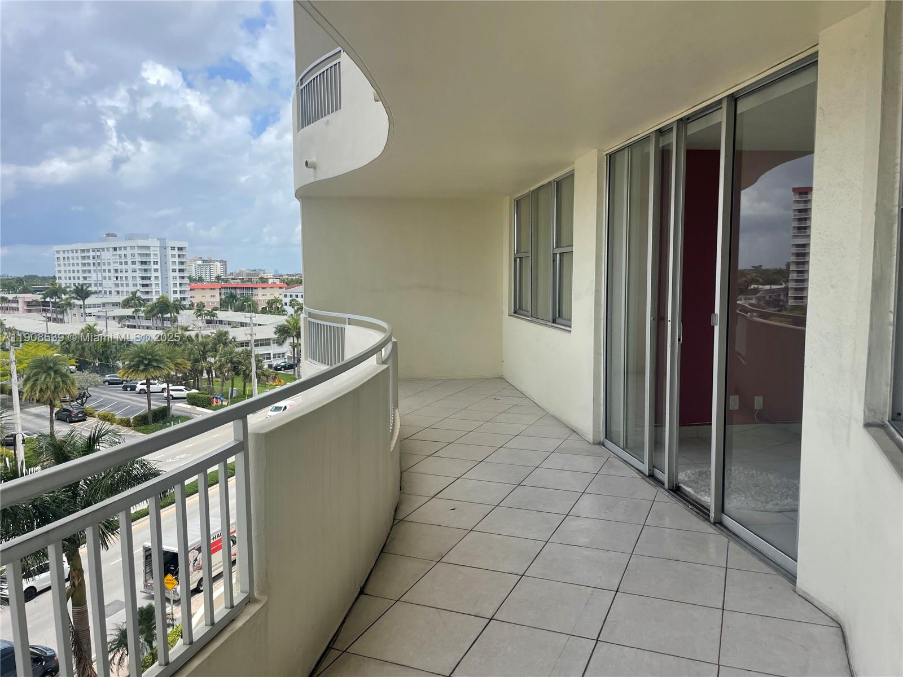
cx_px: 452
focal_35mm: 26
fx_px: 678
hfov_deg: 67.3
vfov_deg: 53.1
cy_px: 338
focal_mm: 4.2
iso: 32
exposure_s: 1/2747
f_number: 1.6
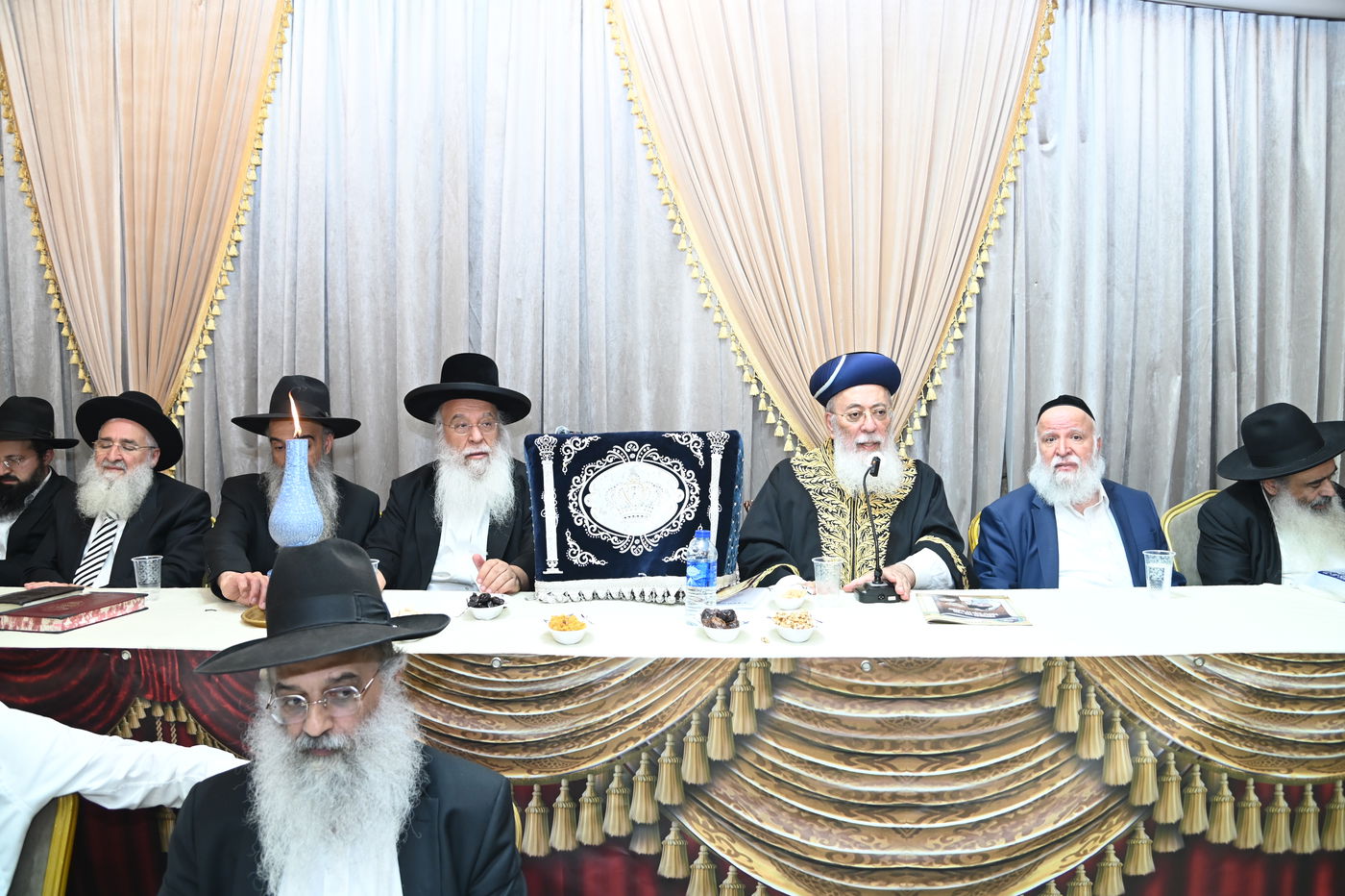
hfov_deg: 73.8
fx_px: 896
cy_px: 448
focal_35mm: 24
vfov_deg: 53.1
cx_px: 672
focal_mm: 24
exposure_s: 1/200
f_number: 4.5
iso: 1600
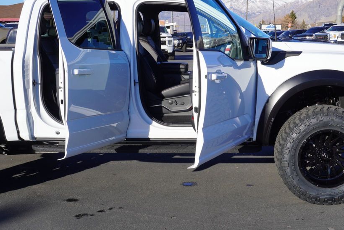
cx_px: 208
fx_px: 484
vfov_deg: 26.6
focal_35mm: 51
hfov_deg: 39.0
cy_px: 88
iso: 100
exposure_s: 1/125
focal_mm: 27
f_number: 10
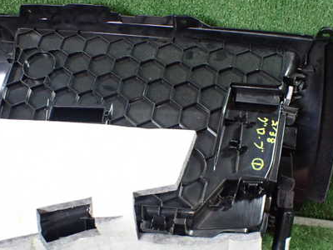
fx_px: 433
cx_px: 153
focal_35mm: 45
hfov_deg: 42.0
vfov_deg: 32.0
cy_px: 158
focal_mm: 5.4
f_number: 2.3
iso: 800
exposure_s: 1/125
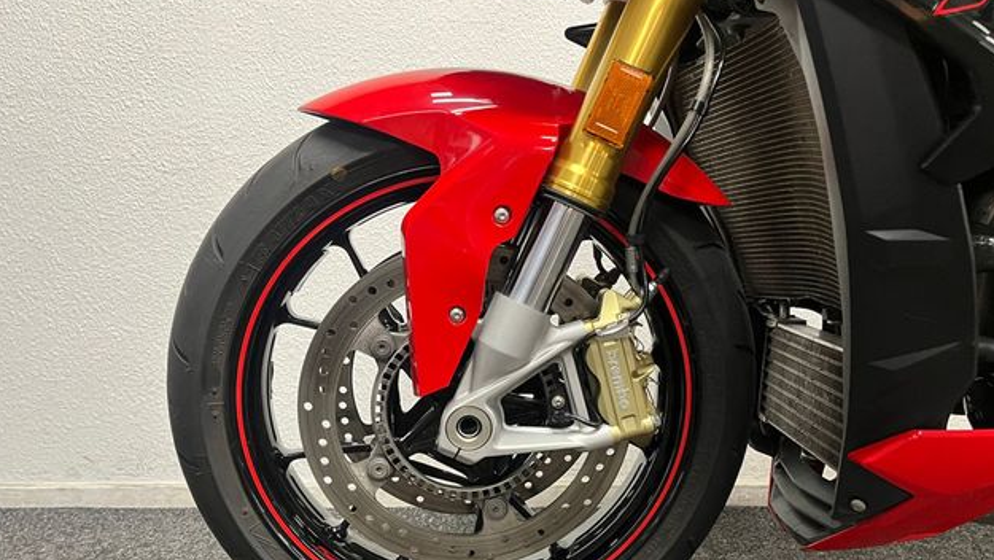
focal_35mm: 29
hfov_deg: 66.0
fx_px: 765
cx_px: 491
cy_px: 361
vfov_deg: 39.9
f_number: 1.6
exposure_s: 1/50
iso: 320
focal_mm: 5.1
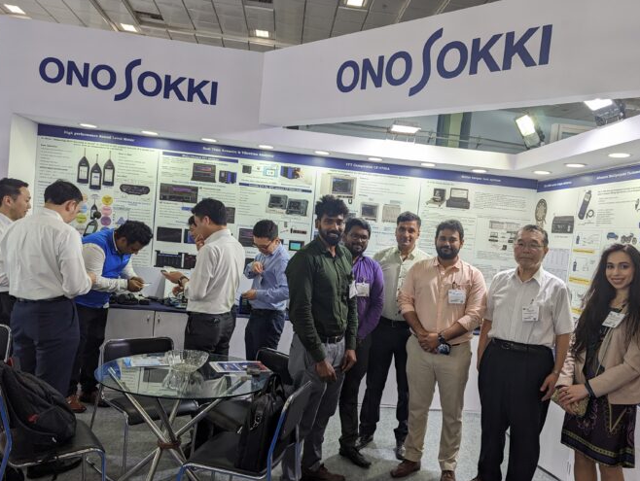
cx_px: 336
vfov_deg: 49.7
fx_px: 518
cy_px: 273
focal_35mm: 28
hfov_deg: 63.4
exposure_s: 1/100
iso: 85
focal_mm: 6.81
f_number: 1.85
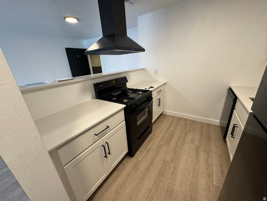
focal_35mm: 14
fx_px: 108
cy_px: 100
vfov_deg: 85.7
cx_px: 134
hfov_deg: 102.1
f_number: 2.2
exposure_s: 1/60
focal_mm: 2.22
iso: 200
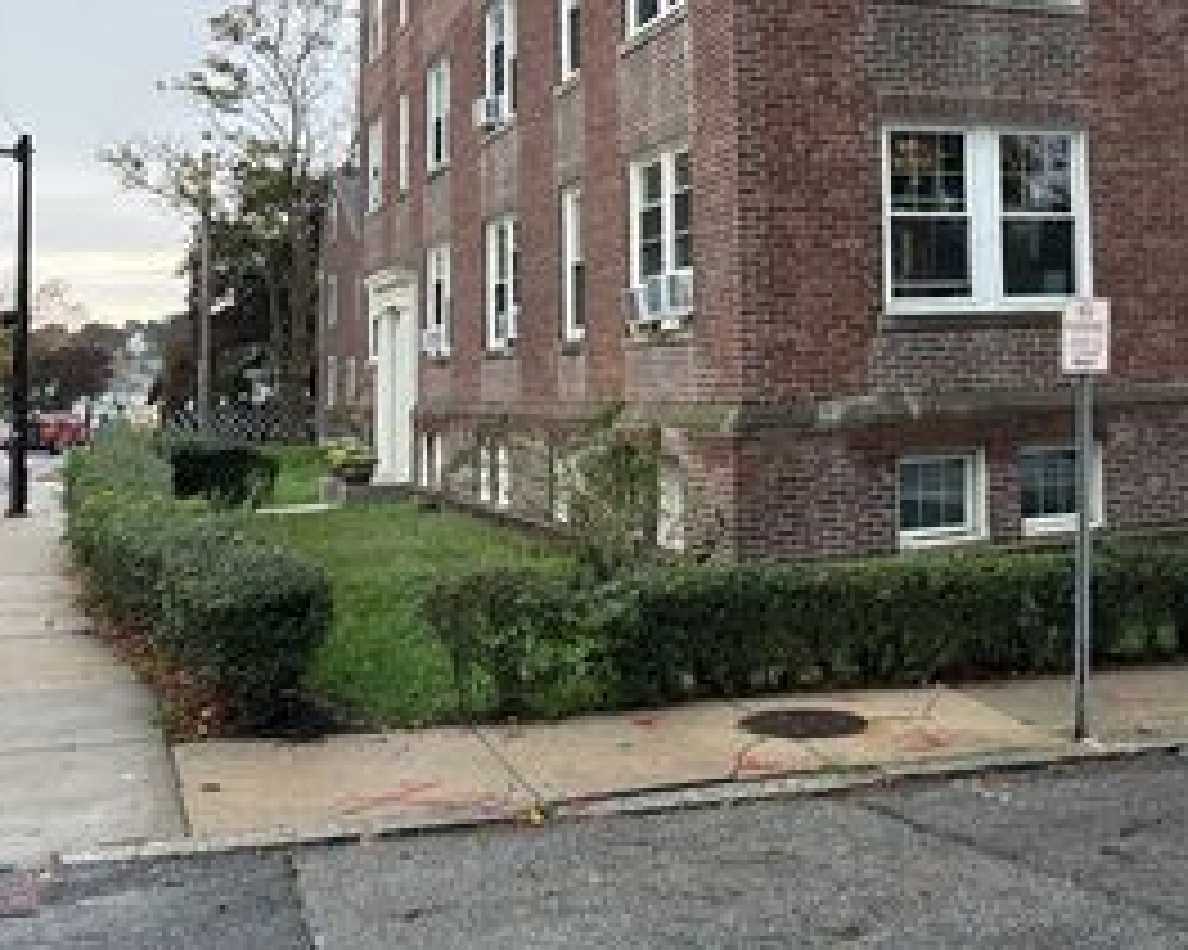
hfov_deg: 36.8
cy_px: 191
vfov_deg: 30.7
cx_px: 1022
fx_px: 1687
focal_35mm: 48
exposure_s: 1/78
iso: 125
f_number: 1.6
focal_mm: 5.96
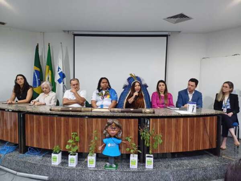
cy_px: 90
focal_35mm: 25
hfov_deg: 69.4
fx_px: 174
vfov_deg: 54.9
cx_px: 120
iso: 500
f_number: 1.8
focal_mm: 4.65
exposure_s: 1/24
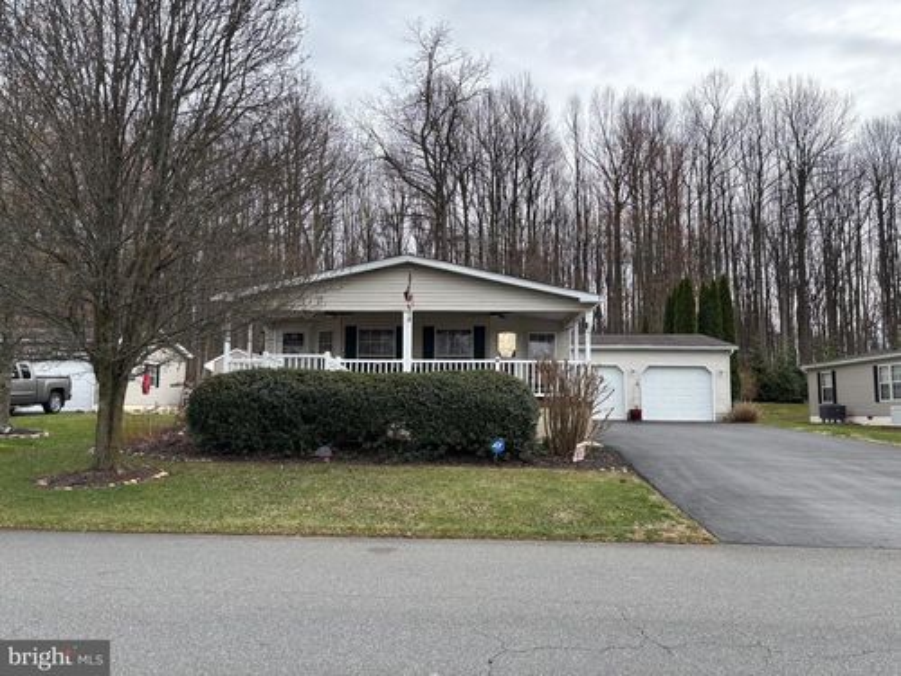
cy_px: 338
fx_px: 677
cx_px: 450
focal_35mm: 26
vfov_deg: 53.1
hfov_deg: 67.3
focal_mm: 5.96
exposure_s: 1/1007
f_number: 1.6
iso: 50
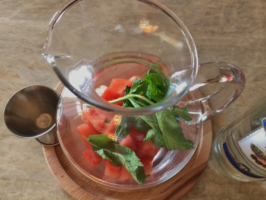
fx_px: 223
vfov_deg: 48.2
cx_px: 133
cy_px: 100
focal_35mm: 29
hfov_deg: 61.7
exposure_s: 1/15
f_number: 2.2
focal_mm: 4.15
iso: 32
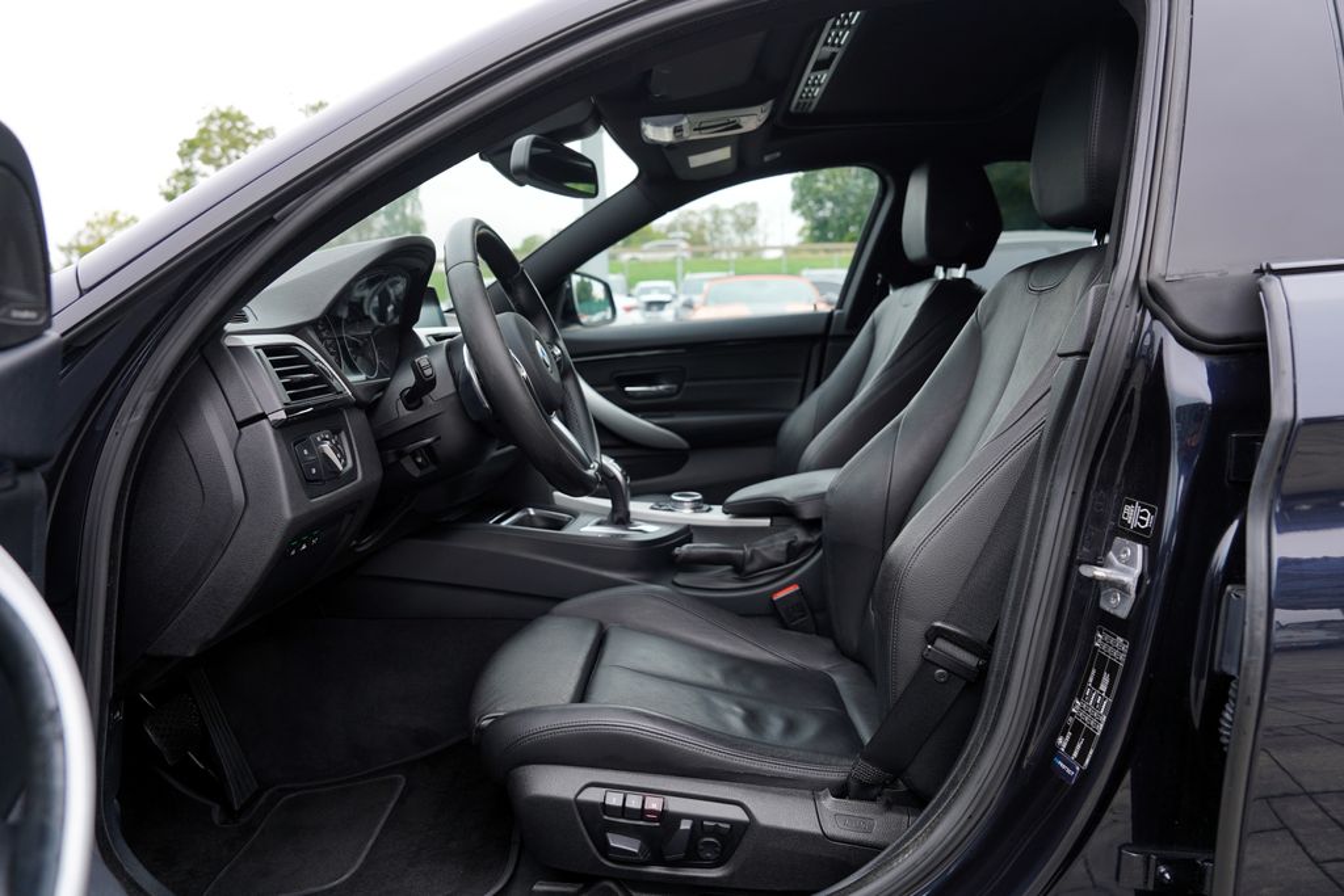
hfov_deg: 73.7
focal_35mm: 24
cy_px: 448
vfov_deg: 53.1
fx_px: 896
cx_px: 672
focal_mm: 24
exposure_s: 1/80
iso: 100
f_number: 4.5
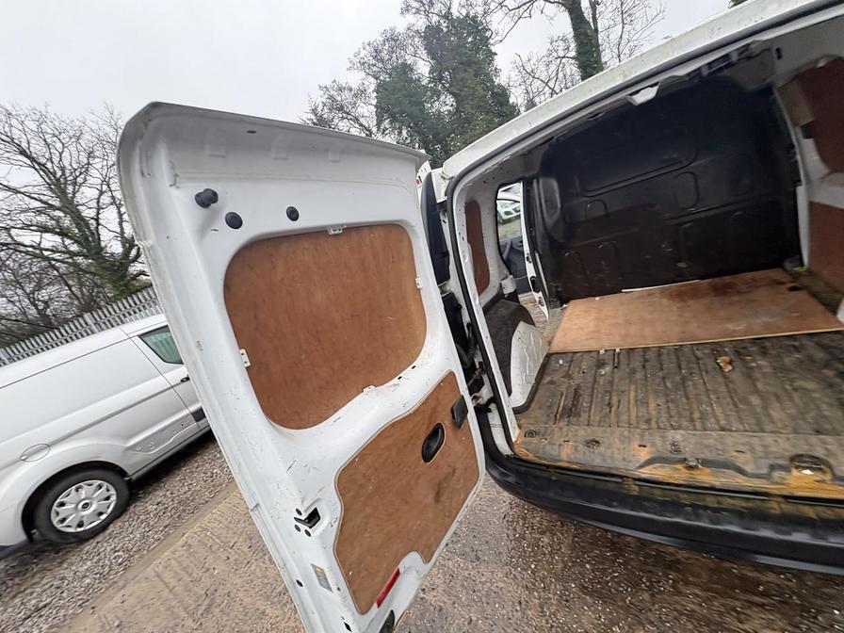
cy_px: 316
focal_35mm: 14
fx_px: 341
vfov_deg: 85.7
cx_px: 422
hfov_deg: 102.1
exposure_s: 1/99
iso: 80
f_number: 2.2
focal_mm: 2.22
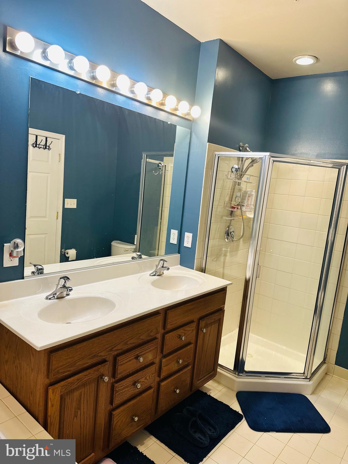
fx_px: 322
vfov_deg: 71.6
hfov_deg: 56.8
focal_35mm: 24
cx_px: 174
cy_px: 232
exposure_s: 1/120
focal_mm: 6.86
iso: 200
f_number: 1.78
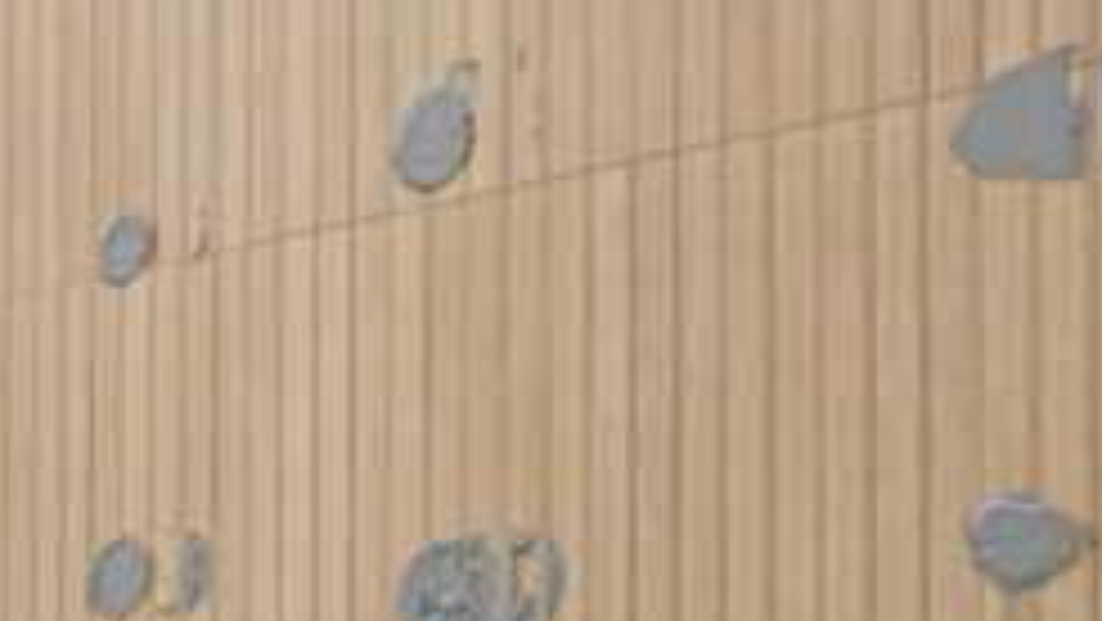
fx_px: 2046
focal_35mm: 70
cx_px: -274
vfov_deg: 16.4
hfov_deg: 26.3
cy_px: 781
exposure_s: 1/10
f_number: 8
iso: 400
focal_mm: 16
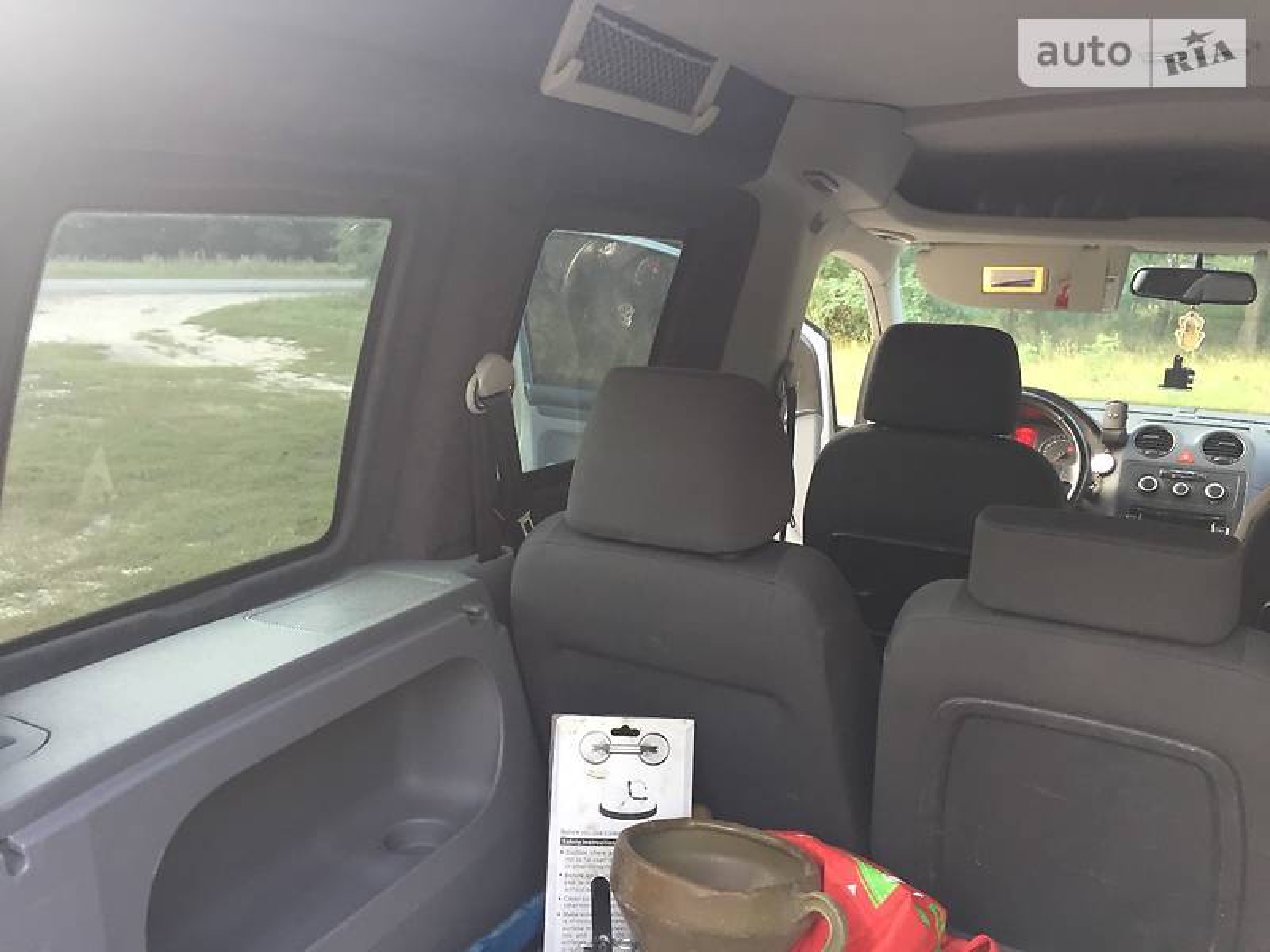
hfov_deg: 61.7
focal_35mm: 29
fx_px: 1064
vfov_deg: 48.2
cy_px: 476
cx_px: 635
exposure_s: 1/33
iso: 80
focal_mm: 4.2
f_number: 2.2
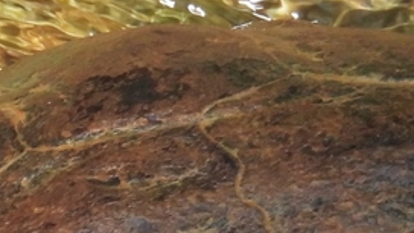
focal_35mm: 3649
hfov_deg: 0.6
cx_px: 88
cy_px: 448
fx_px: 40057
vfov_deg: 0.3
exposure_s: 1/320
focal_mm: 143
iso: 200
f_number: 6.3
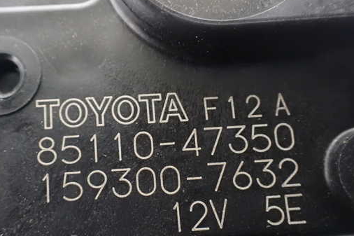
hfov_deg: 51.9
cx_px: 169
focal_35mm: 37
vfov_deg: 35.9
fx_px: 364
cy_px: 130
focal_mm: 5.4
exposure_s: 1/25
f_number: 2.3
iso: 1600
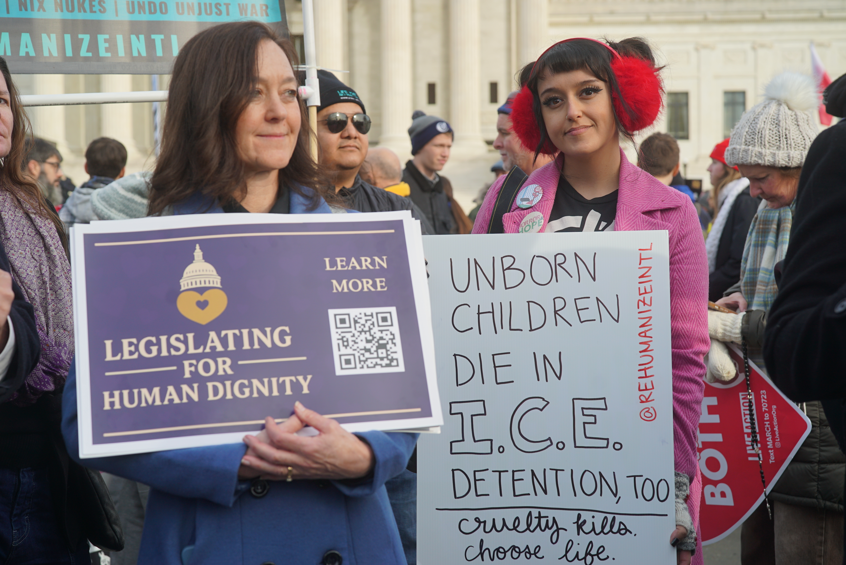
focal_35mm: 50
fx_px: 1176
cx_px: 423
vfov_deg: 27.0
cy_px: 282
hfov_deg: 39.6
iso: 100
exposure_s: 1/400
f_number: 4.5
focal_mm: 50
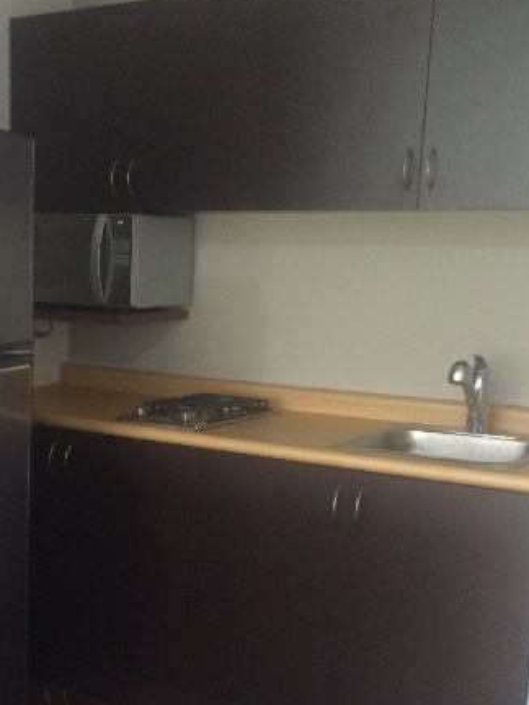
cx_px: 73
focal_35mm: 54
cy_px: 489
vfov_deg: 35.1
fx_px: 1100
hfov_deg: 26.3
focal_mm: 4.15
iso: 250
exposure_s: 1/15
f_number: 2.2
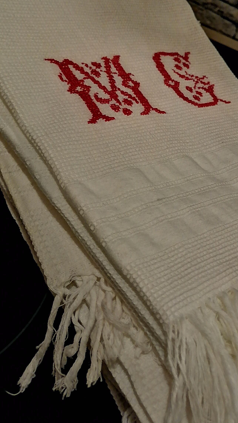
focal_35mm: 42
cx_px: 158
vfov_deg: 48.0
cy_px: 167
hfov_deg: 28.2
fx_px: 471
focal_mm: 5.3
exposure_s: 1/5
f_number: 1.8
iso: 640
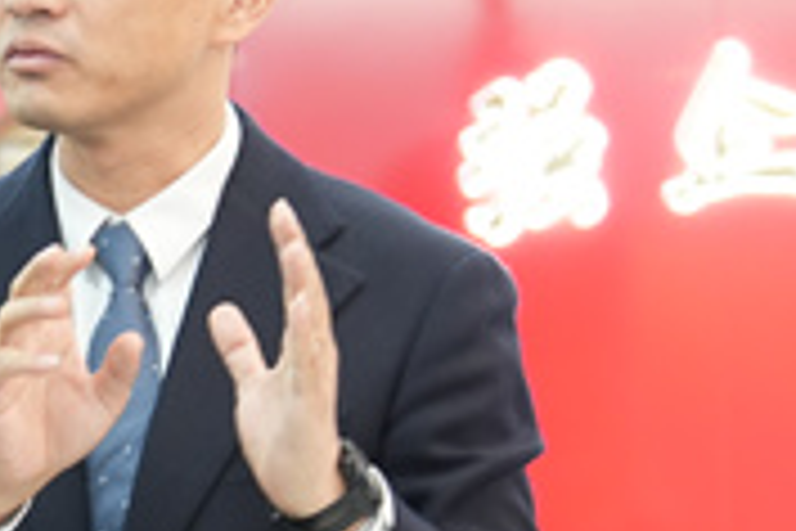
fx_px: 4798
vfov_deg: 6.3
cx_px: -526
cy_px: 641
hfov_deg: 9.1
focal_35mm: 217
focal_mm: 48
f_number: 2.8
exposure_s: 1/50
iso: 800
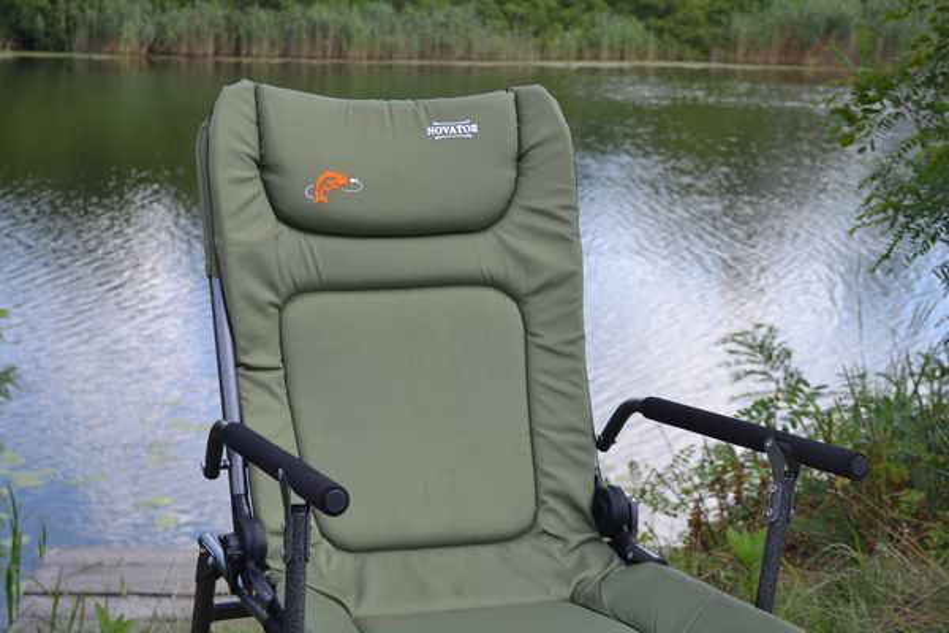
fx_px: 1502
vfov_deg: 23.8
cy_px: 316
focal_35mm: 57
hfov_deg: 35.1
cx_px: 474
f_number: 6.3
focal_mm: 38
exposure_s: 1/160
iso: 100
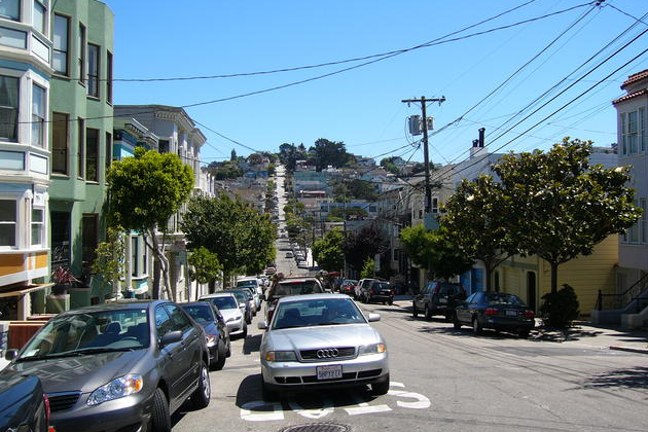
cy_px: 204
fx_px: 666
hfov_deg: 51.9
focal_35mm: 37
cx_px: 321
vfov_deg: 35.9
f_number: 8
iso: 50
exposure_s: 1/125
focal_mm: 5.8
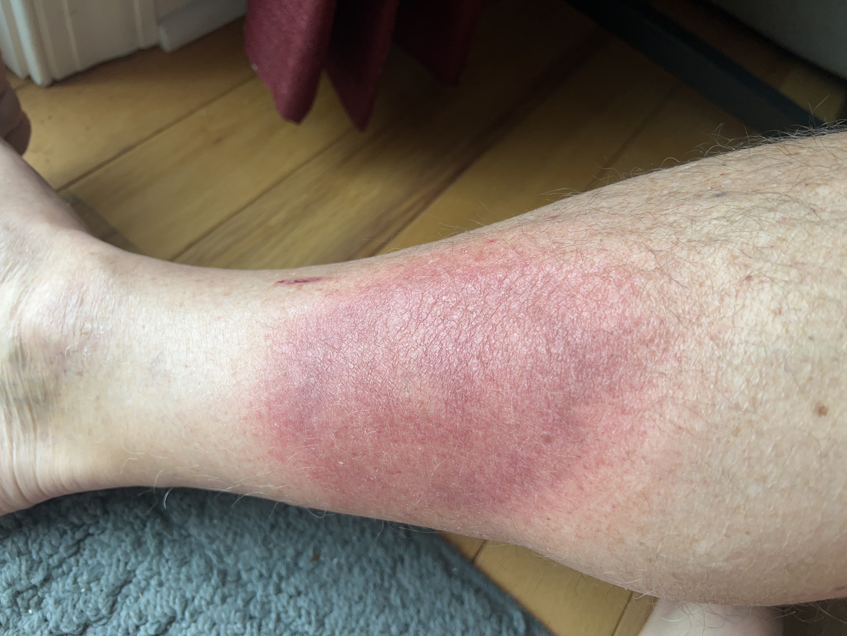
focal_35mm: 26
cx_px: 424
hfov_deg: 67.3
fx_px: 636
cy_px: 318
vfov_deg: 53.1
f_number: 1.5
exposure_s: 1/60
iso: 80
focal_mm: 5.7
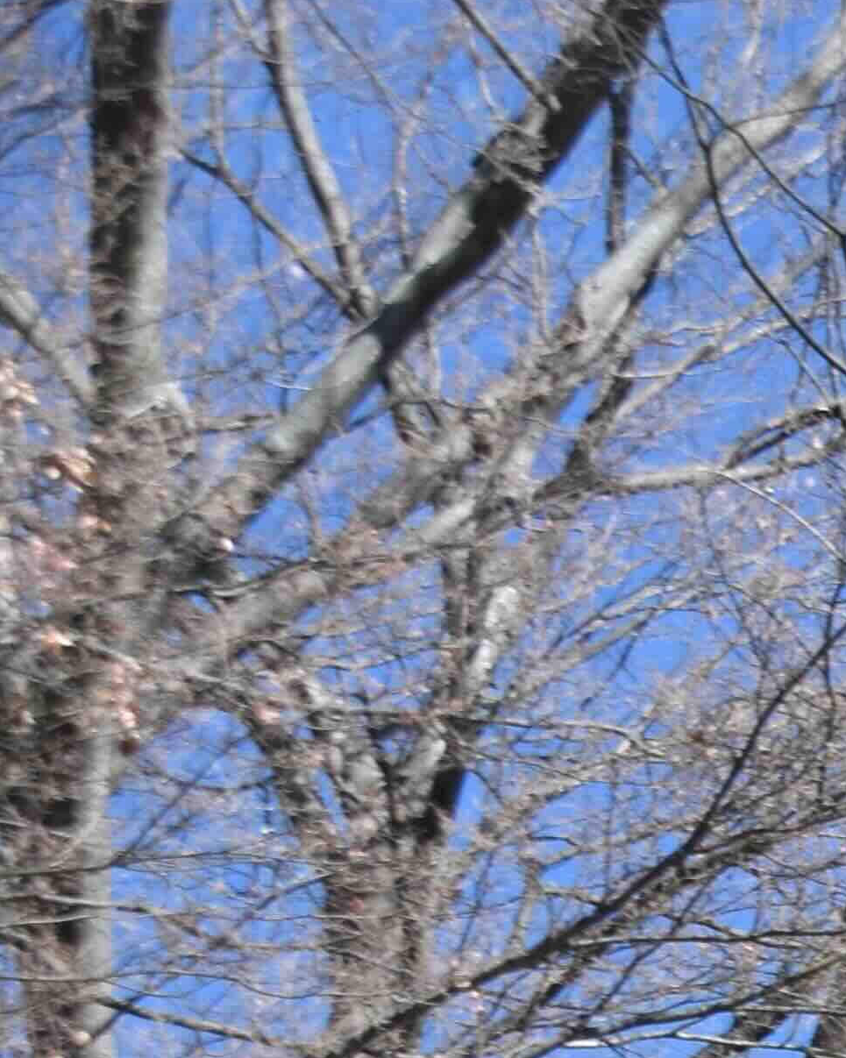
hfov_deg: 6.0
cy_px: 1608
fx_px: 7452
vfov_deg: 8.0
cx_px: 2629
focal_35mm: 238
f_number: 7.1
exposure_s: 1/160
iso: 200
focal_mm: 34
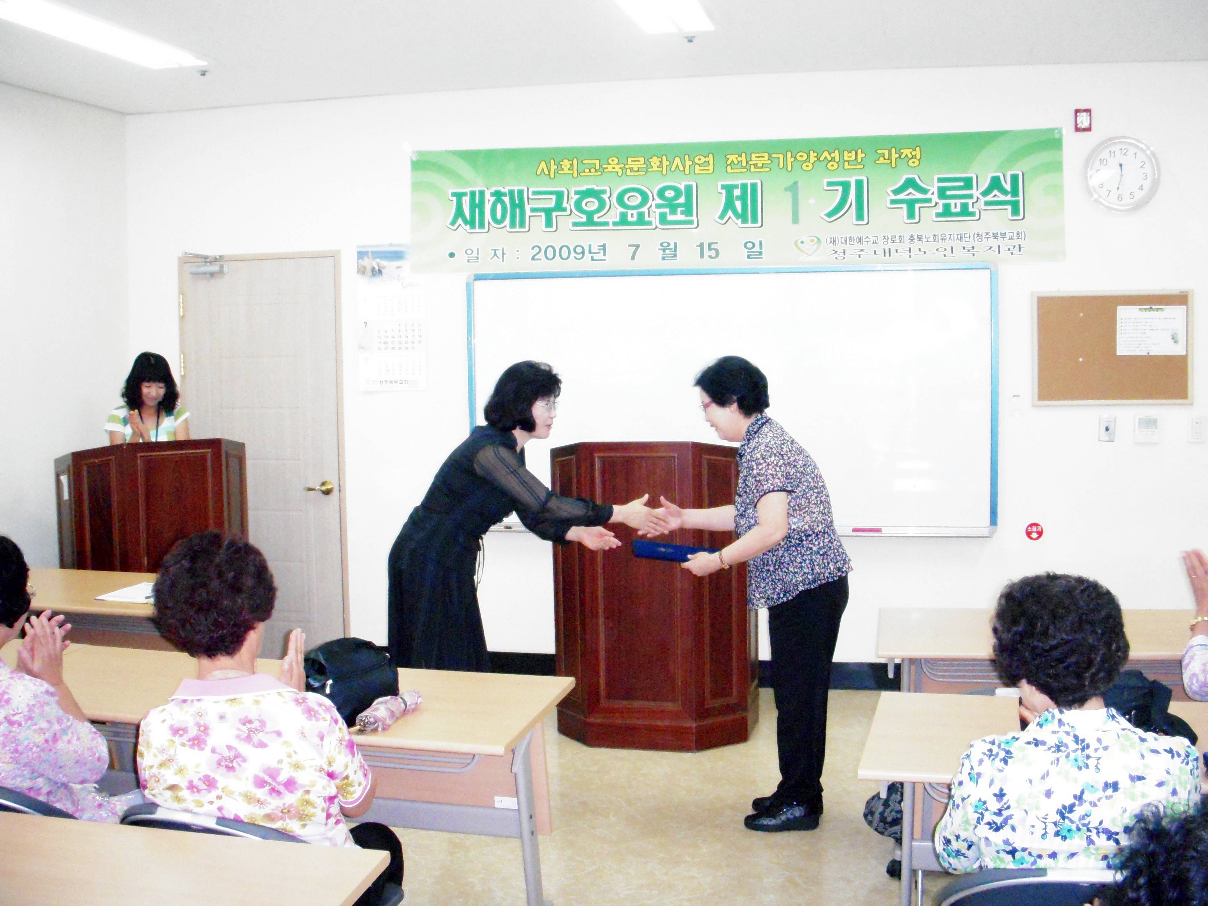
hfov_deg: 49.0
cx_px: 604
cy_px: 453
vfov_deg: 37.7
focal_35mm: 38
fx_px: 1326
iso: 1250
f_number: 3.3
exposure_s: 1/160
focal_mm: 6.3
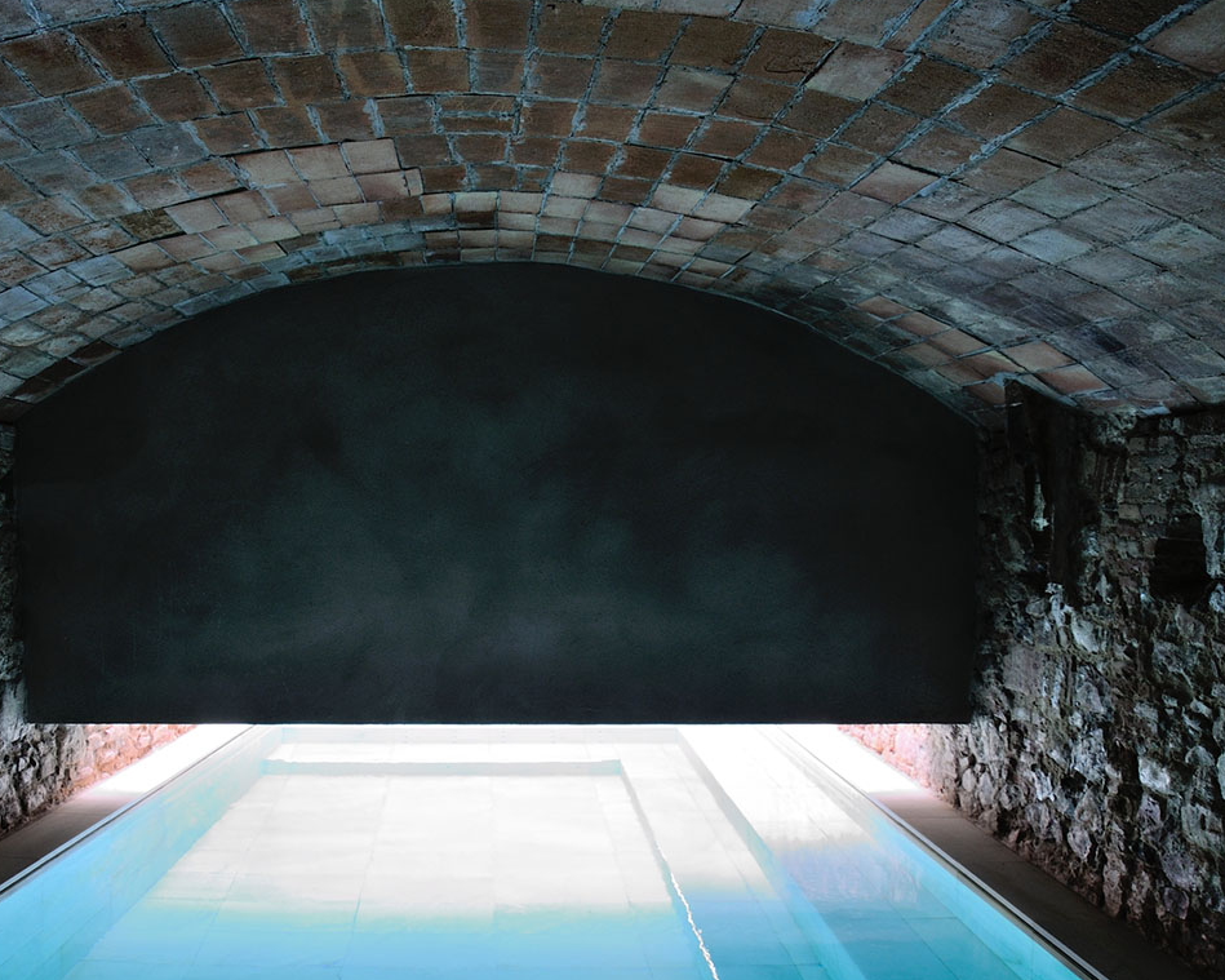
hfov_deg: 55.2
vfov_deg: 45.8
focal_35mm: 32
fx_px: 1160
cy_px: 508
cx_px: 478
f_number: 7.1
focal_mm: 18
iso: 250
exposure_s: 1/10
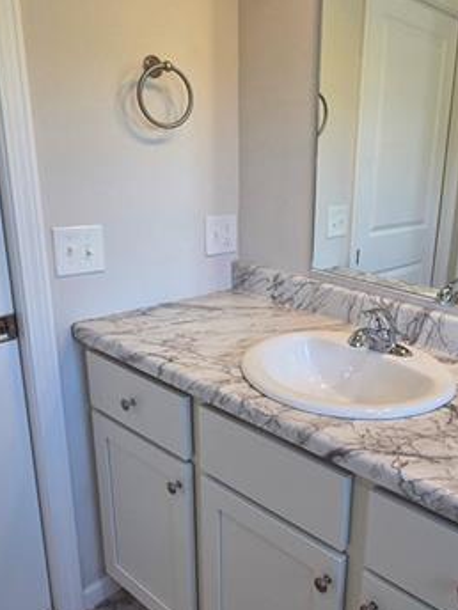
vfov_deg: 61.7
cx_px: 378
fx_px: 512
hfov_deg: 45.3
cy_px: 309
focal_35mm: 29
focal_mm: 2.2
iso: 125
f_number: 1.9
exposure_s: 1/120
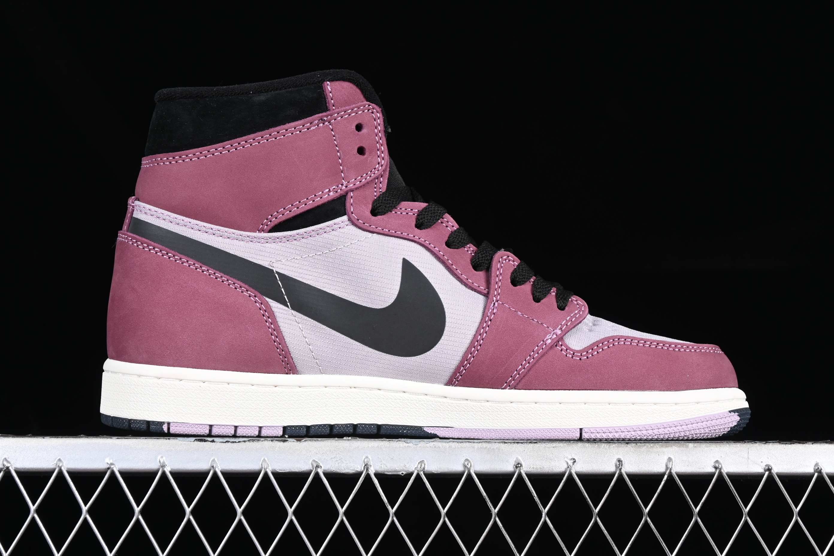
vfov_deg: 18.2
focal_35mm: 75
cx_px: 417
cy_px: 278
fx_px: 1737
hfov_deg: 27.0
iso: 160
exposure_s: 1/60
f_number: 6.3
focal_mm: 50
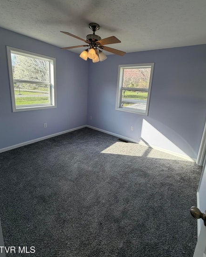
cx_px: 111
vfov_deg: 92.7
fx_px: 122
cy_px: 113
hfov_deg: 80.2
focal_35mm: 16
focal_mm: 2.22
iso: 50
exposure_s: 1/180
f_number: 2.2
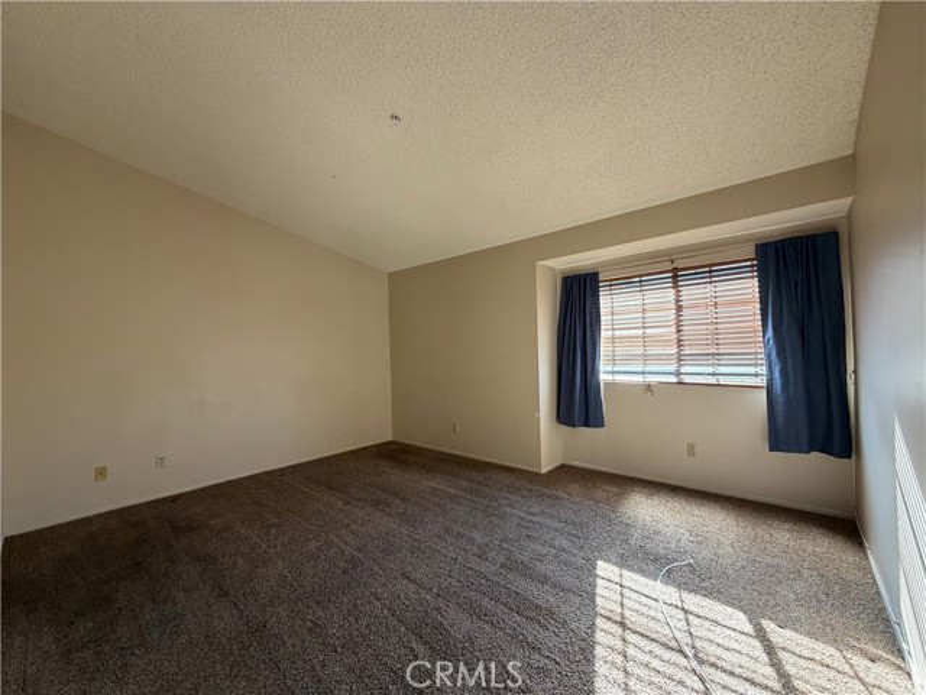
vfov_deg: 85.7
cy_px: 348
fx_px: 375
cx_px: 463
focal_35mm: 14
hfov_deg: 102.1
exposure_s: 1/121
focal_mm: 2.22
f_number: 2.2
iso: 200
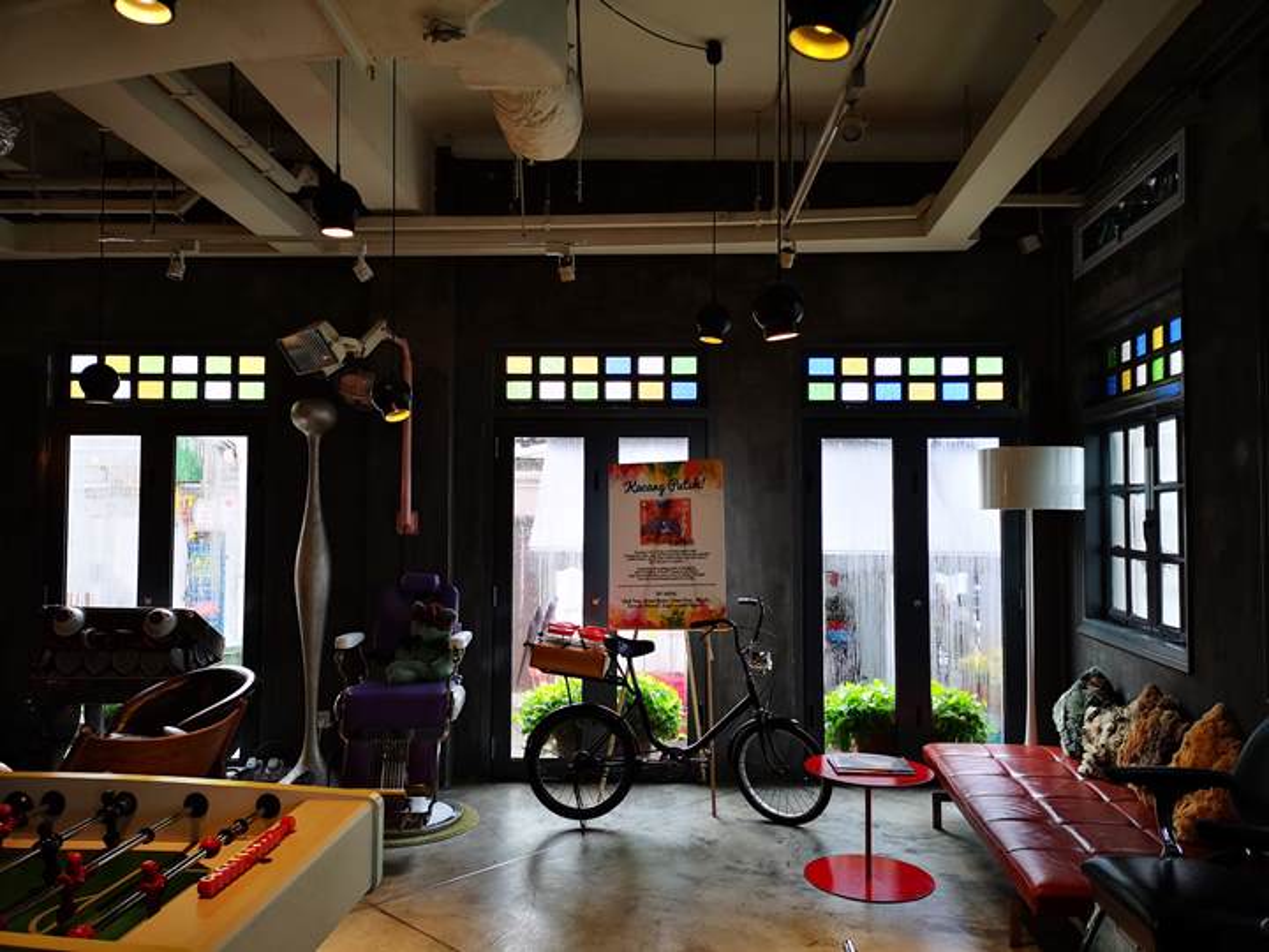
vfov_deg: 51.4
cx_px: 634
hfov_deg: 65.3
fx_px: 990
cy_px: 476
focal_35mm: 27
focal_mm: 3.95
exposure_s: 1/50
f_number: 1.8
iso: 125
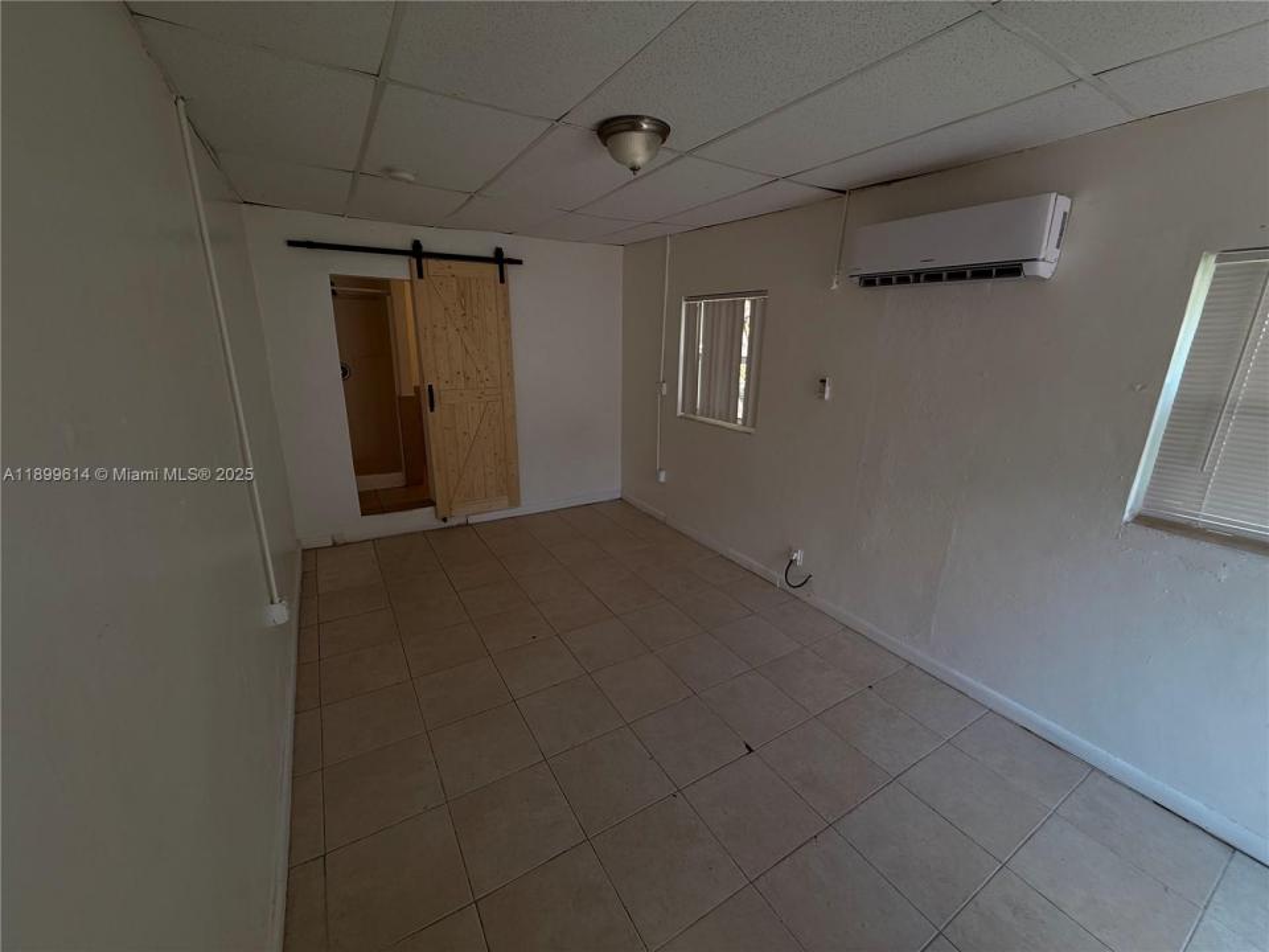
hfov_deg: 102.1
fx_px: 513
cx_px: 634
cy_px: 476
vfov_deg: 85.7
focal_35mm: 14
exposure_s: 1/120
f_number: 2.2
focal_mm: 2.22
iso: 100
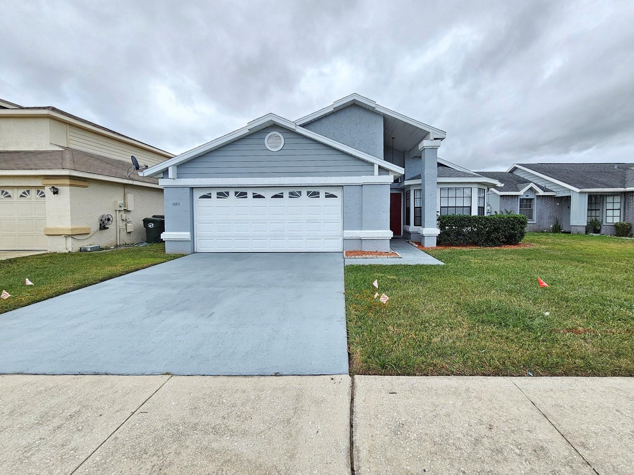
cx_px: 340
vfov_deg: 85.6
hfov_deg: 101.9
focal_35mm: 14
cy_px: 231
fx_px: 256
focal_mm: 2.2
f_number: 2.2
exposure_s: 1/416
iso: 50
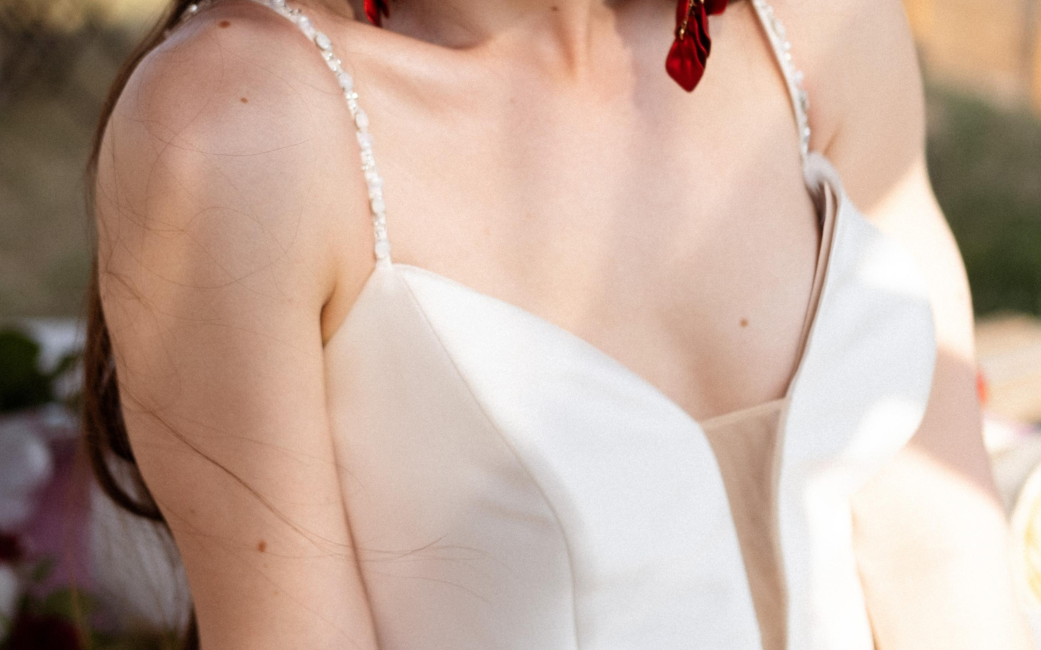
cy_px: 105
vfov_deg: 15.8
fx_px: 2326
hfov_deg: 25.2
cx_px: 519
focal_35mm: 82
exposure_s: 1/2500
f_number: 2
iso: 160
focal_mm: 35
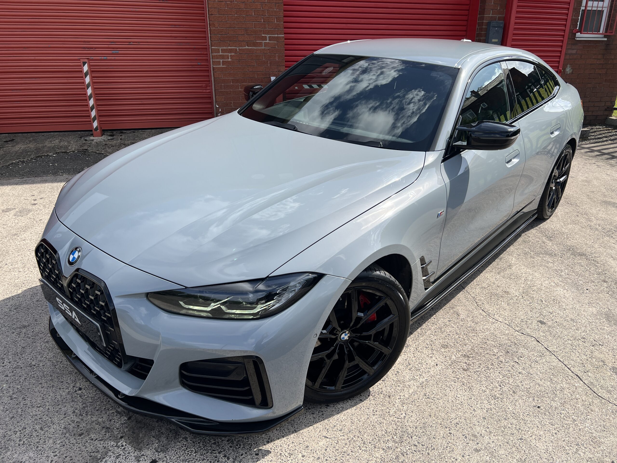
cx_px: 308
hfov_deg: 67.3
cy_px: 232
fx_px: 463
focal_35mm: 26
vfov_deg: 53.1
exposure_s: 1/2994
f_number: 1.5
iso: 50
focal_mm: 5.7
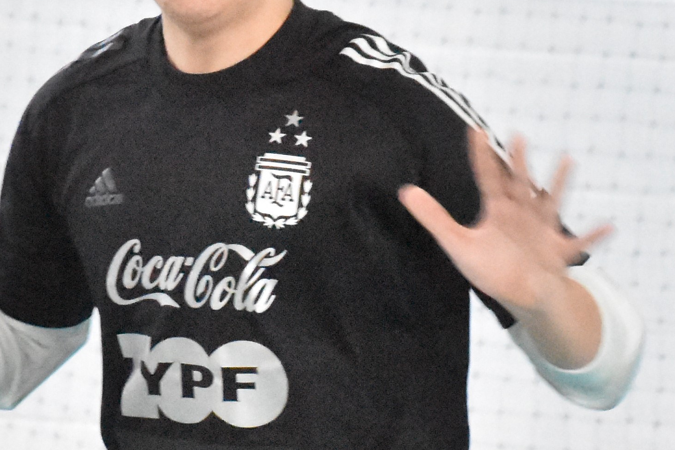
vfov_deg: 2.1
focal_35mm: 654
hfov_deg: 3.2
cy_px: 470
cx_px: 136
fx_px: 12260
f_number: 5.6
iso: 16000
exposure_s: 1/500
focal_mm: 120
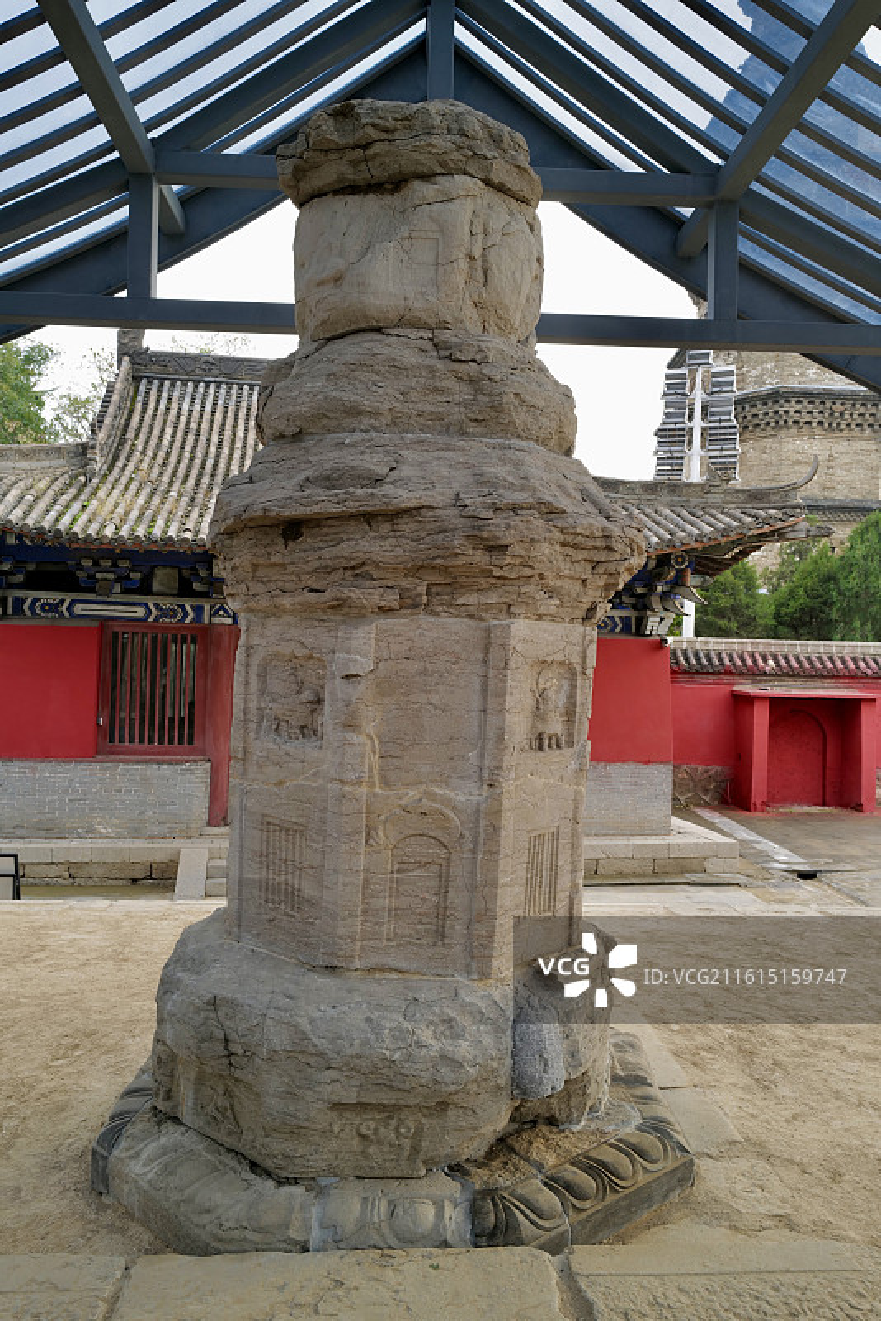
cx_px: 440
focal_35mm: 28
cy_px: 660
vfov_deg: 65.5
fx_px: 1027
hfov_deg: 46.4
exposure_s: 1/125
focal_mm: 28
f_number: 8
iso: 500
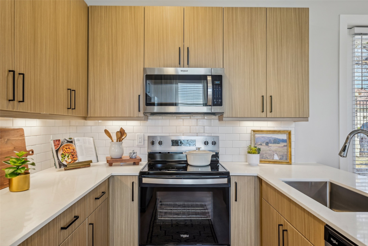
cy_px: 123
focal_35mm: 23
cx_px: 184
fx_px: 235
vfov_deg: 55.1
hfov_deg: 76.1
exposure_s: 1/20
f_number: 8
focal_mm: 23
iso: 400
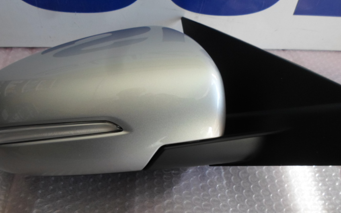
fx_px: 297
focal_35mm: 32
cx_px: 171
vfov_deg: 39.4
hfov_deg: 59.7
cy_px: 112
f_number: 2.5
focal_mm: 4.5
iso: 80
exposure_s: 1/90
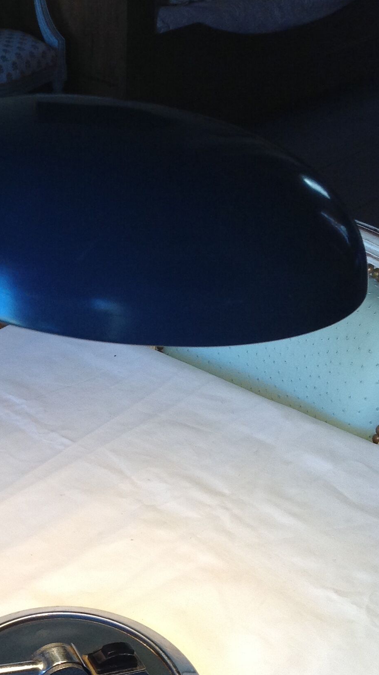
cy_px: 497
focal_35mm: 60
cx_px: 28
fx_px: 1072
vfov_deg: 34.2
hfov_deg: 19.6
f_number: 2.4
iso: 100
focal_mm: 4.28
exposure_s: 1/100
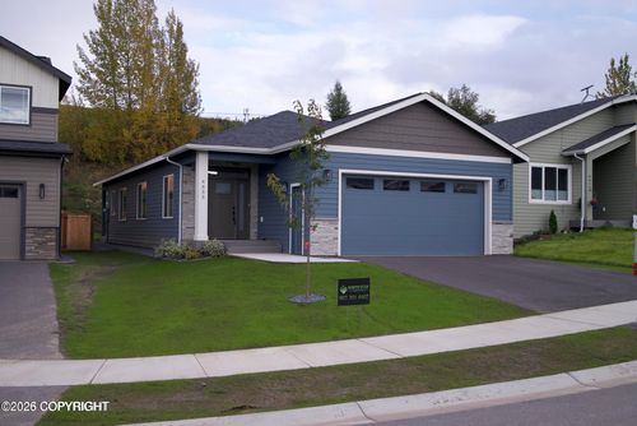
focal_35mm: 38
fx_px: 673
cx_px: 318
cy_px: 213
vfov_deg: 35.1
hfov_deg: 50.7
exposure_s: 1/800
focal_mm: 38
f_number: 5.3
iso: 400
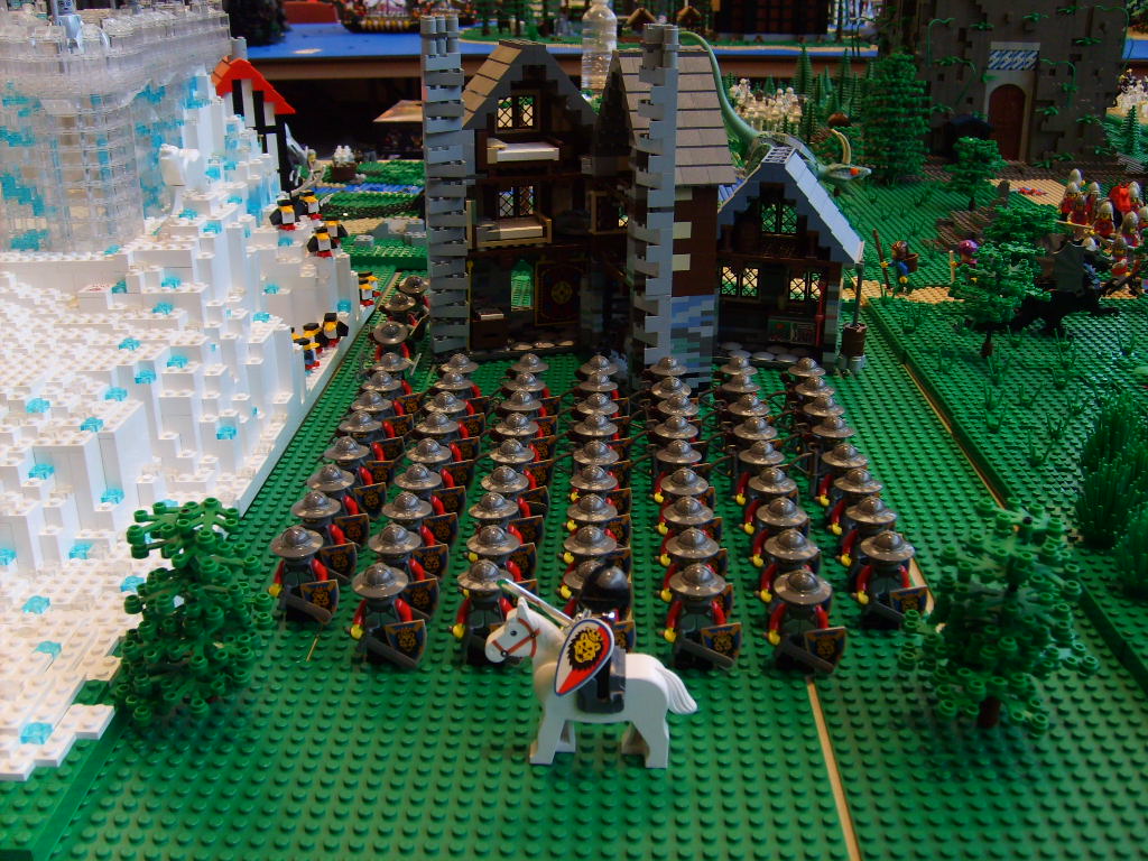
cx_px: 574
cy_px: 430
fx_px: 1161
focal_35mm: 35
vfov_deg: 40.7
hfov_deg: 52.6
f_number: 2.8
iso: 100
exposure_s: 1/30
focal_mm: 5.8
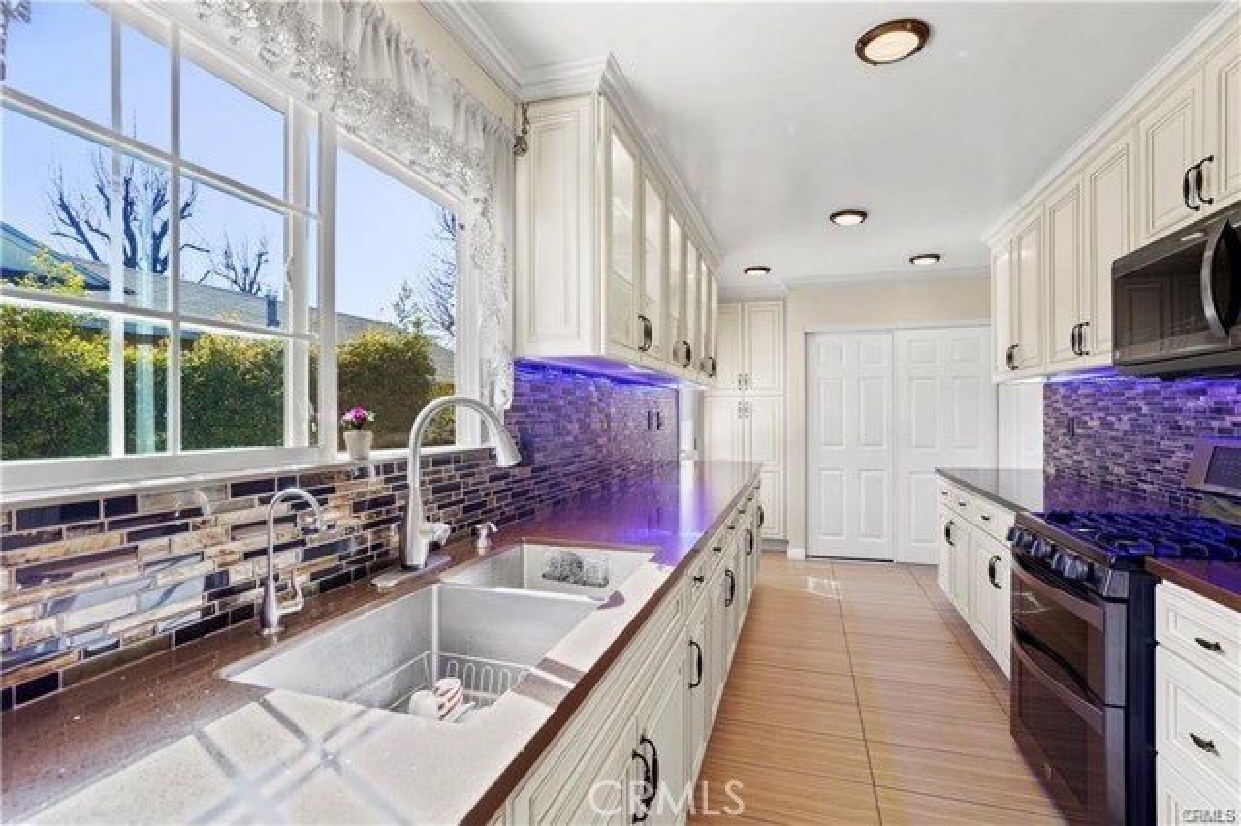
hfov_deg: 96.8
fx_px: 551
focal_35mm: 16
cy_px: 413
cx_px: 620
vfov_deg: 73.7
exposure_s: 1/15
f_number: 5.6
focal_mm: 16
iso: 250
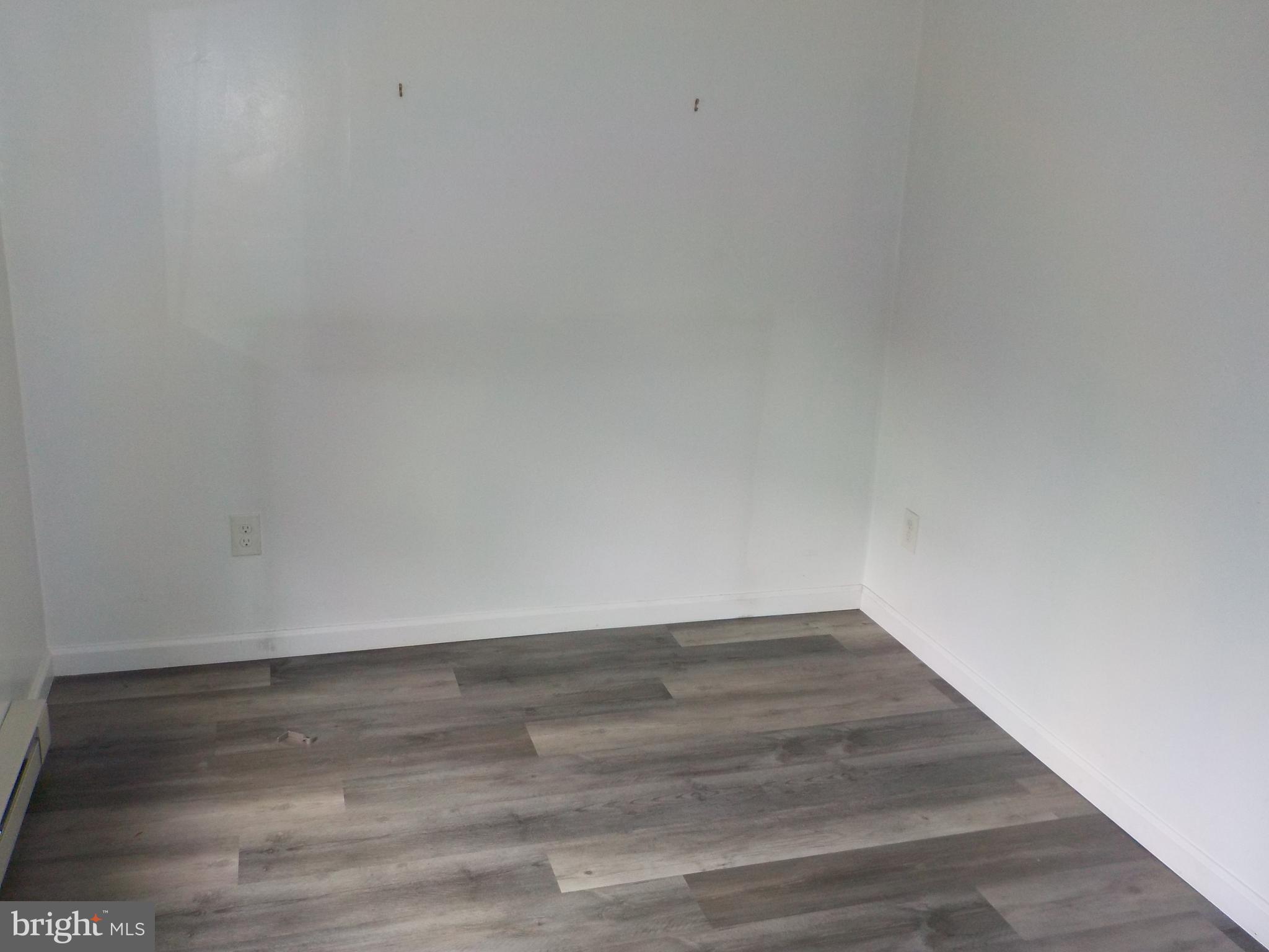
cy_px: 476
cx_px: 634
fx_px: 1100
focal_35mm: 30
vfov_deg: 46.8
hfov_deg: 60.0
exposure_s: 1/30
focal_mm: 4.1
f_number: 3.3
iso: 200
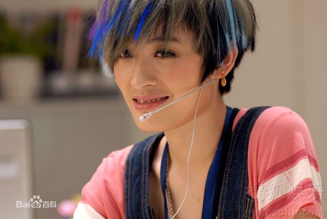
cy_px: 110
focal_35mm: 188
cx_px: 164
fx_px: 1705
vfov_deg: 7.3
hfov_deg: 11.0
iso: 800
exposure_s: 1/640
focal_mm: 125
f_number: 4
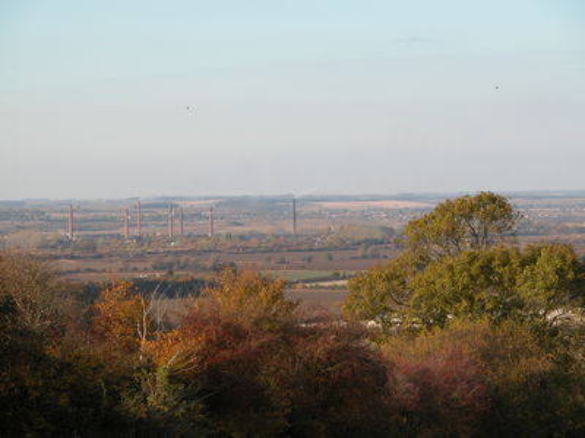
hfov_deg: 13.3
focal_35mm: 148
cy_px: 219
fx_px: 2501
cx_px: 292
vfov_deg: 10.0
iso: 100
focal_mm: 37.7
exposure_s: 1/271
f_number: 4.9
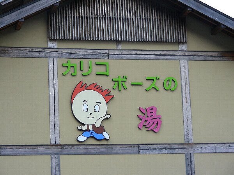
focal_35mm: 113
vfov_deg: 13.1
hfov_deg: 17.4
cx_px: 117
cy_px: 88
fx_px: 764
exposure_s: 1/90.7
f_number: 3.5
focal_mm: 18.9
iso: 50
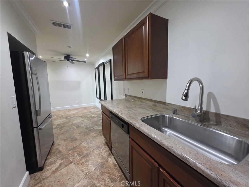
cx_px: 124
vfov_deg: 89.9
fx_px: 94
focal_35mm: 13
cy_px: 94
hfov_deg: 106.2
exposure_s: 1/60
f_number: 1.9
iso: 500
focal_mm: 2.2
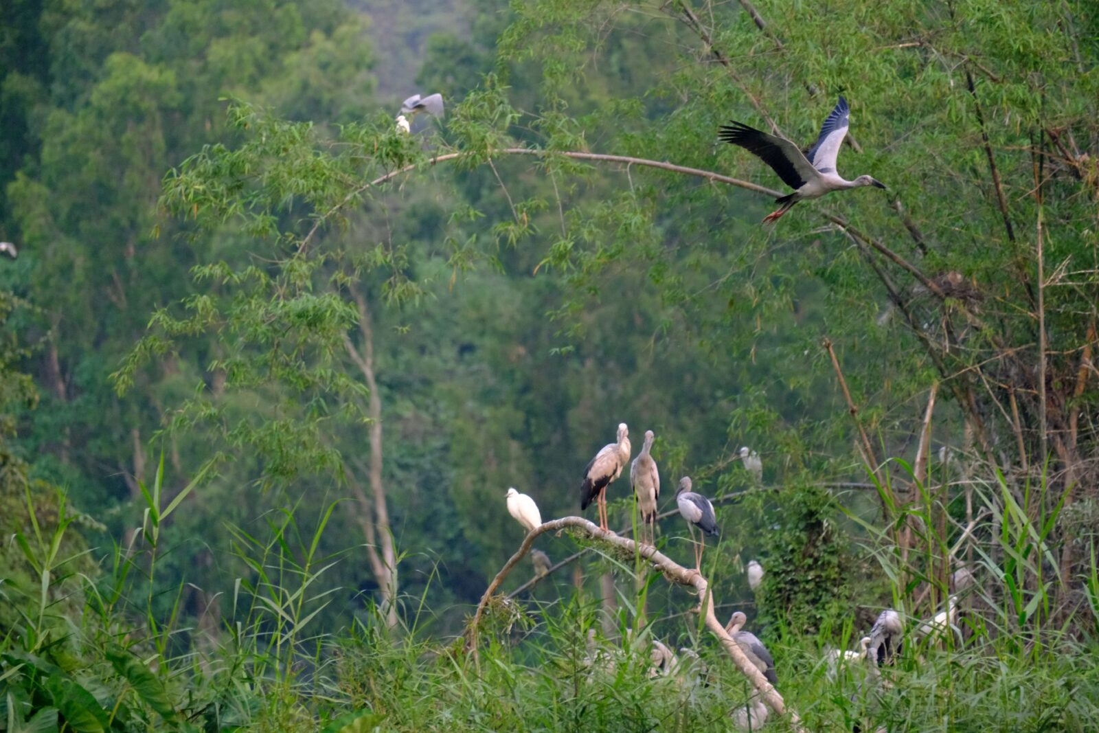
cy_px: 366
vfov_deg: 3.1
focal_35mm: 450
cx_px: 550
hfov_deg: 4.6
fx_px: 13738
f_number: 5.6
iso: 5000
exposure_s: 1/2000
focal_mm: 300
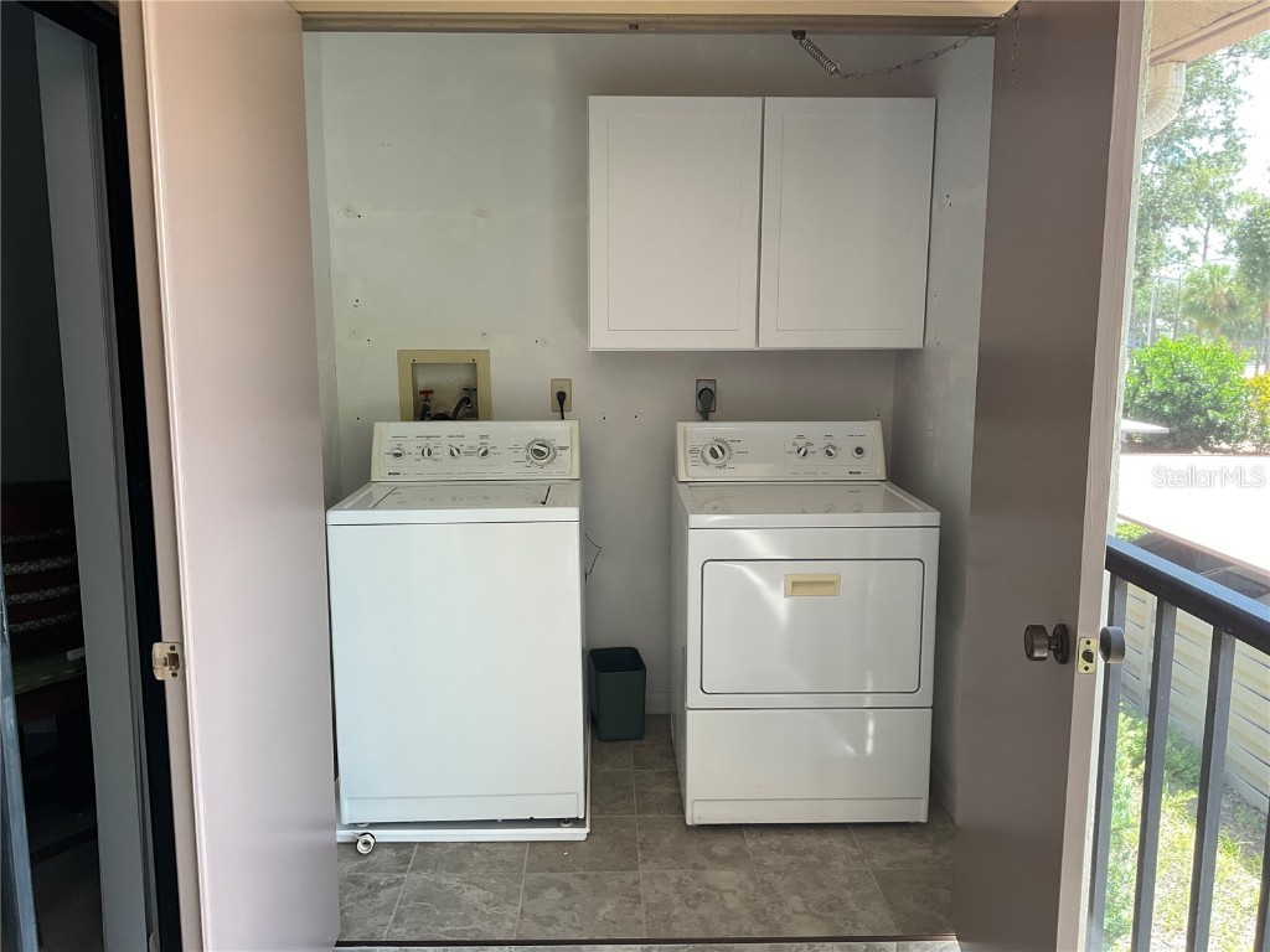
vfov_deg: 48.2
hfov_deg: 61.7
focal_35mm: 29
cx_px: 635
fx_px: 1064
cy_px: 476
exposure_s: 1/120
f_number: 1.8
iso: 50
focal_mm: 3
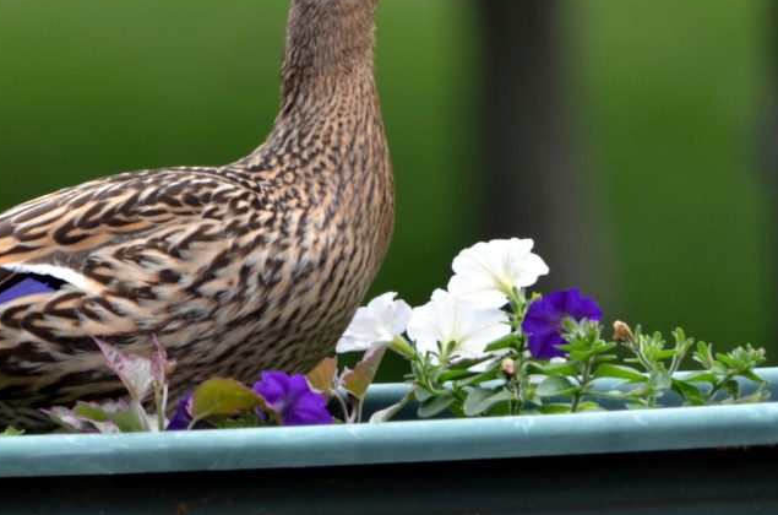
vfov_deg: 1.7
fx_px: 17116
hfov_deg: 2.6
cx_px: 138
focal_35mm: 794
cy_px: 245
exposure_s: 1/125
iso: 125
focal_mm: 210
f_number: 5.3
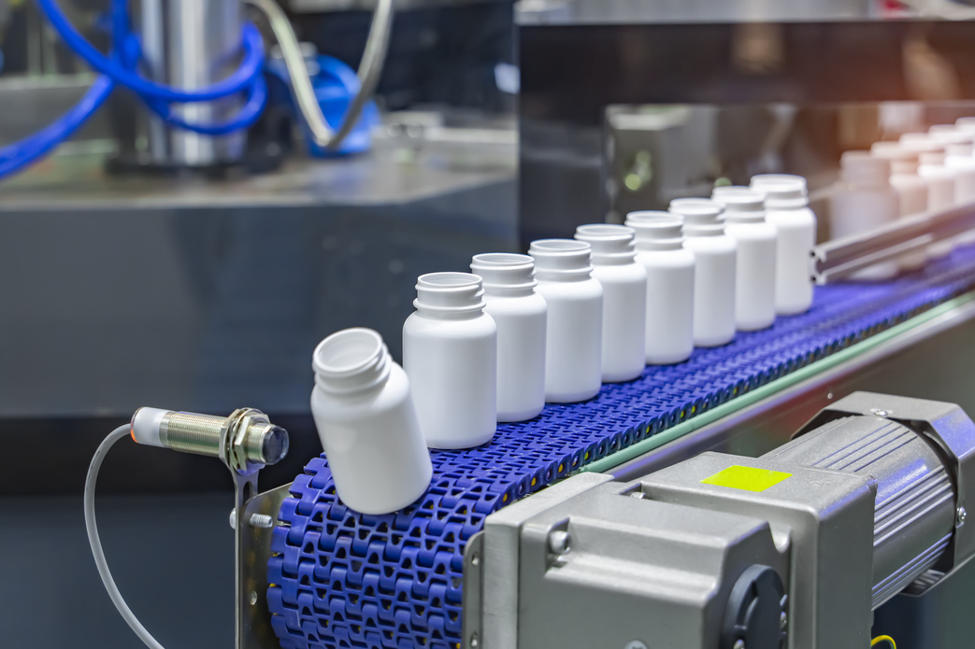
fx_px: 2410
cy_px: 287
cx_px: 456
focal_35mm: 89
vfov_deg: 15.4
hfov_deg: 22.9
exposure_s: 1/250
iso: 800
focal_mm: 74
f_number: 4
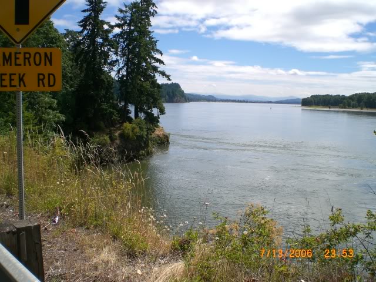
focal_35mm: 38
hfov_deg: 49.0
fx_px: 413
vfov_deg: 37.7
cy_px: 141
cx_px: 188
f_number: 4.4
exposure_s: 1/500
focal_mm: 6.3
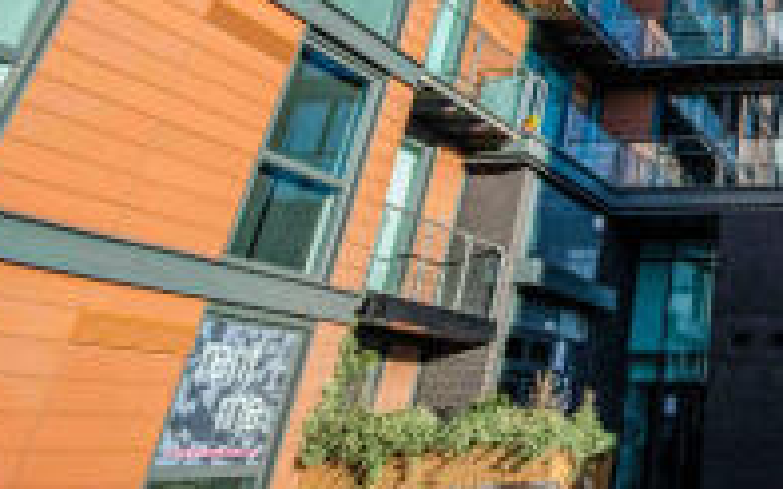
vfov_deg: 30.0
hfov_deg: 43.3
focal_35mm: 37
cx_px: 823
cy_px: -82
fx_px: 789
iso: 640
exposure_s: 1/500
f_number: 7.1
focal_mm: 10
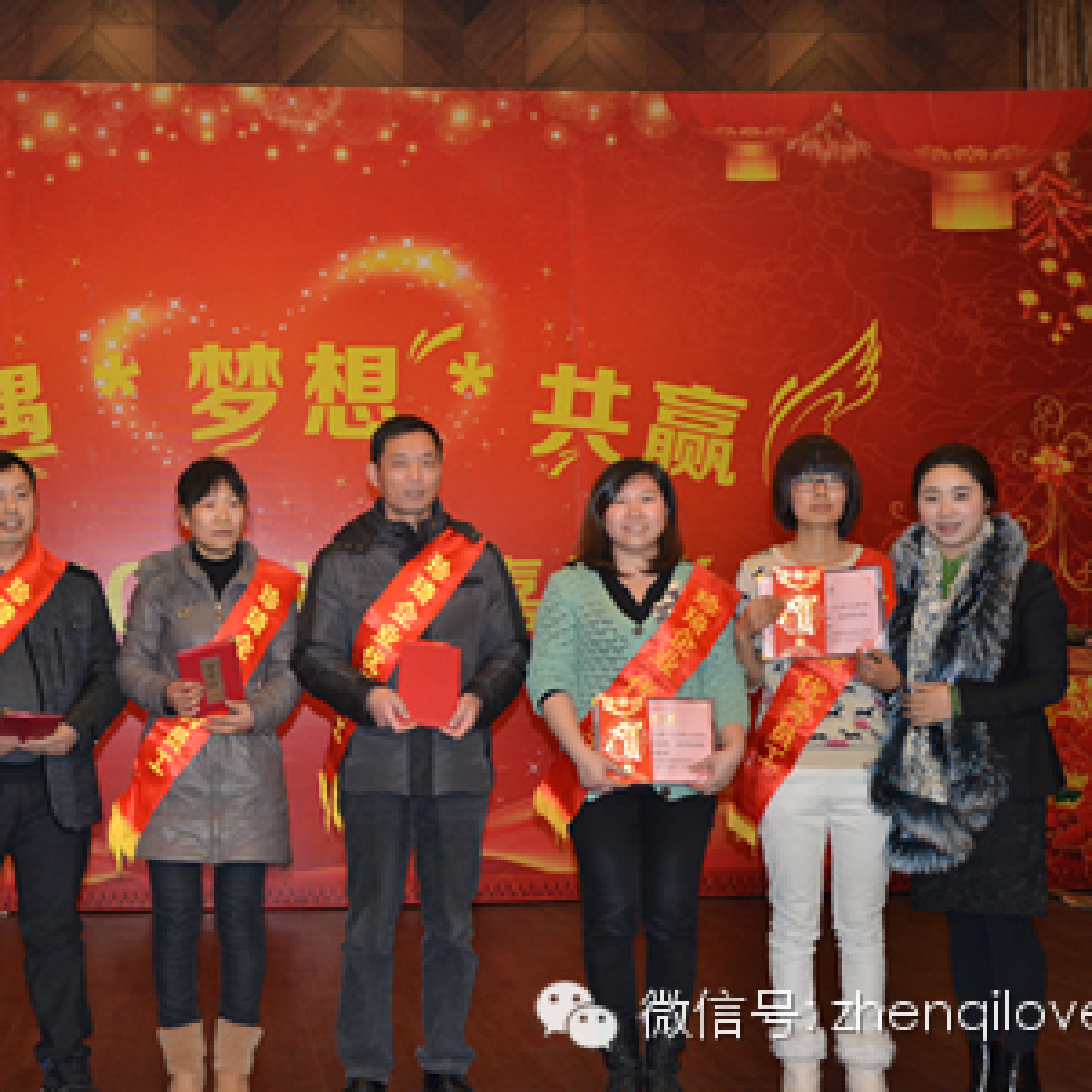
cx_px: 334
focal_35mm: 49
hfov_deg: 34.5
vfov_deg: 34.9
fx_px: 1736
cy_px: 548
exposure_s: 1/60
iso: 800
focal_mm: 25
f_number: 4
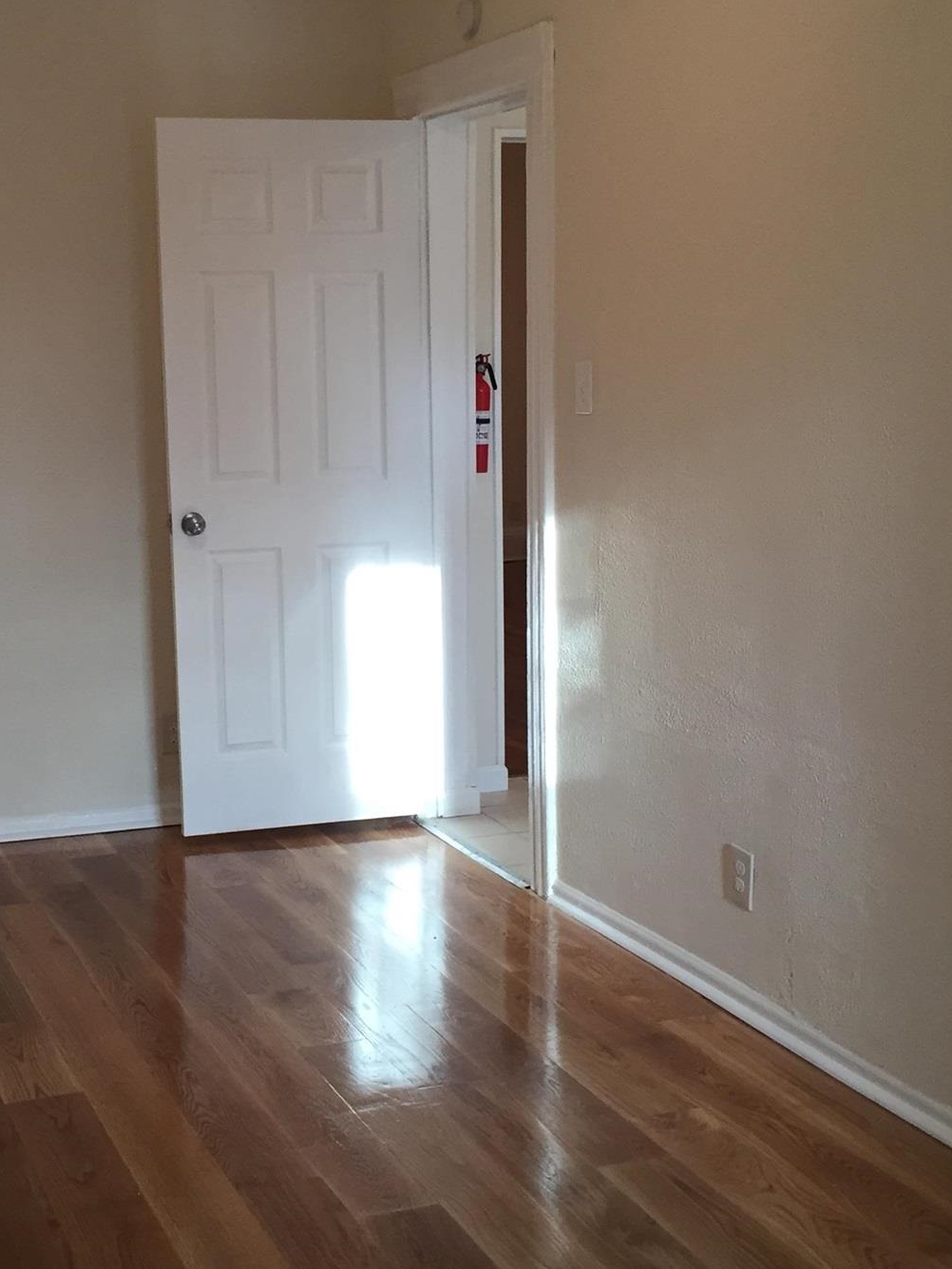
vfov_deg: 38.1
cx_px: 311
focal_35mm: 50
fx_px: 1833
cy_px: 568
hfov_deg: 28.9
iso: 64
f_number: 2.2
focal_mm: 4.15
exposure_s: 1/33
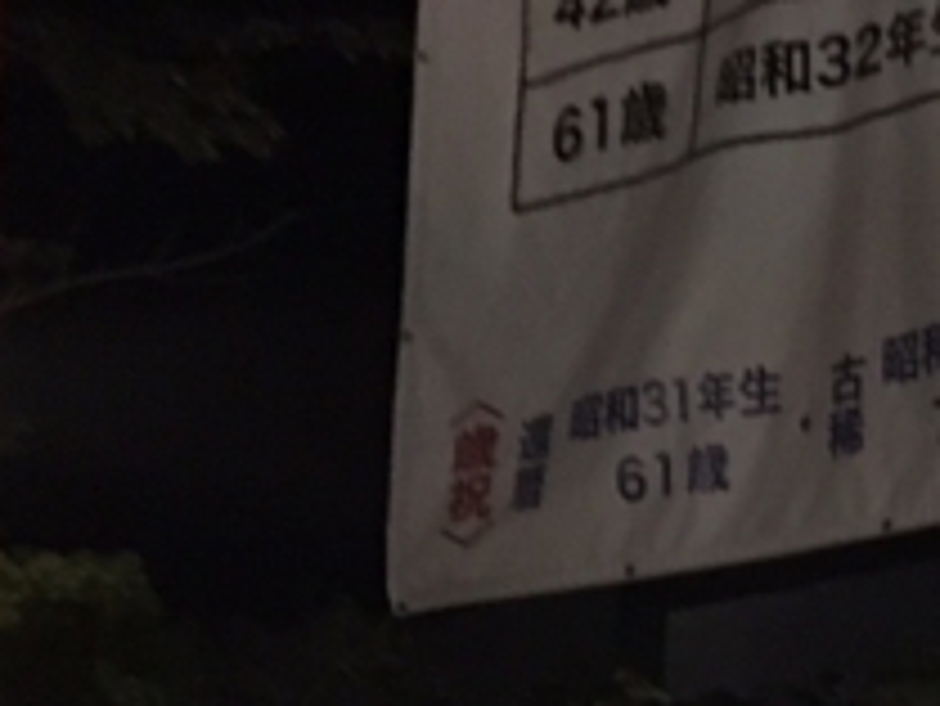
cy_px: 1340
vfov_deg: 12.1
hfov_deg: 15.6
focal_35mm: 111
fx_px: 3016
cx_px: 1588
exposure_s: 1/15
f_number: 2.2
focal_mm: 4.15
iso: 500
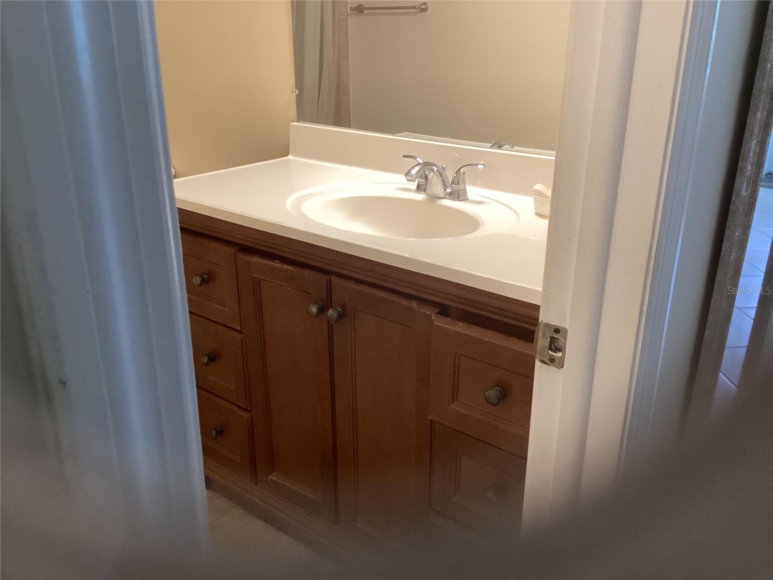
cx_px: 386
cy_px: 290
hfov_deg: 58.4
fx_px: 692
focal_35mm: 31
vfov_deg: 45.4
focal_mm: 3.3
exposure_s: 1/60
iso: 250
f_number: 2.4
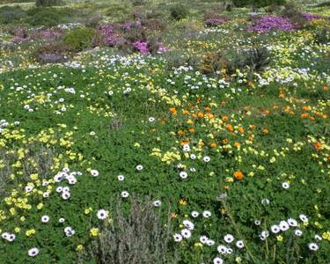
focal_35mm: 45
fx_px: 440
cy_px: 108
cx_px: 183
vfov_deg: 33.3
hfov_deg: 41.1
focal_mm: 6.5
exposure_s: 1/1500
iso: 80
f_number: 3
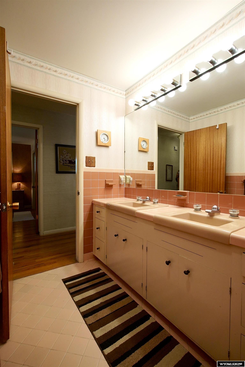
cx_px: 122
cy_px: 184
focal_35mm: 16
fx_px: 163
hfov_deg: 73.7
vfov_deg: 96.7
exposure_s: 1/160
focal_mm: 11
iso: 1000
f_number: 4
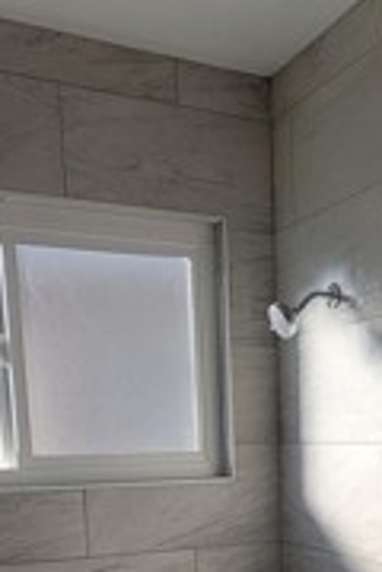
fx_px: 764
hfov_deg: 27.1
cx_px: 341
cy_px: 562
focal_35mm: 48
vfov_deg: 37.1
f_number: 2.2
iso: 50
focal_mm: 2.2
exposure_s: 1/255
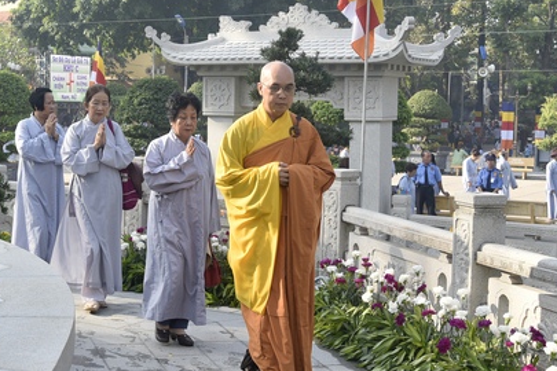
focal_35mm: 61
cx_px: 140
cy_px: 146
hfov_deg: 32.3
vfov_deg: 22.2
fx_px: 944
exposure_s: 1/125
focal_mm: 38
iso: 100
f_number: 7.1
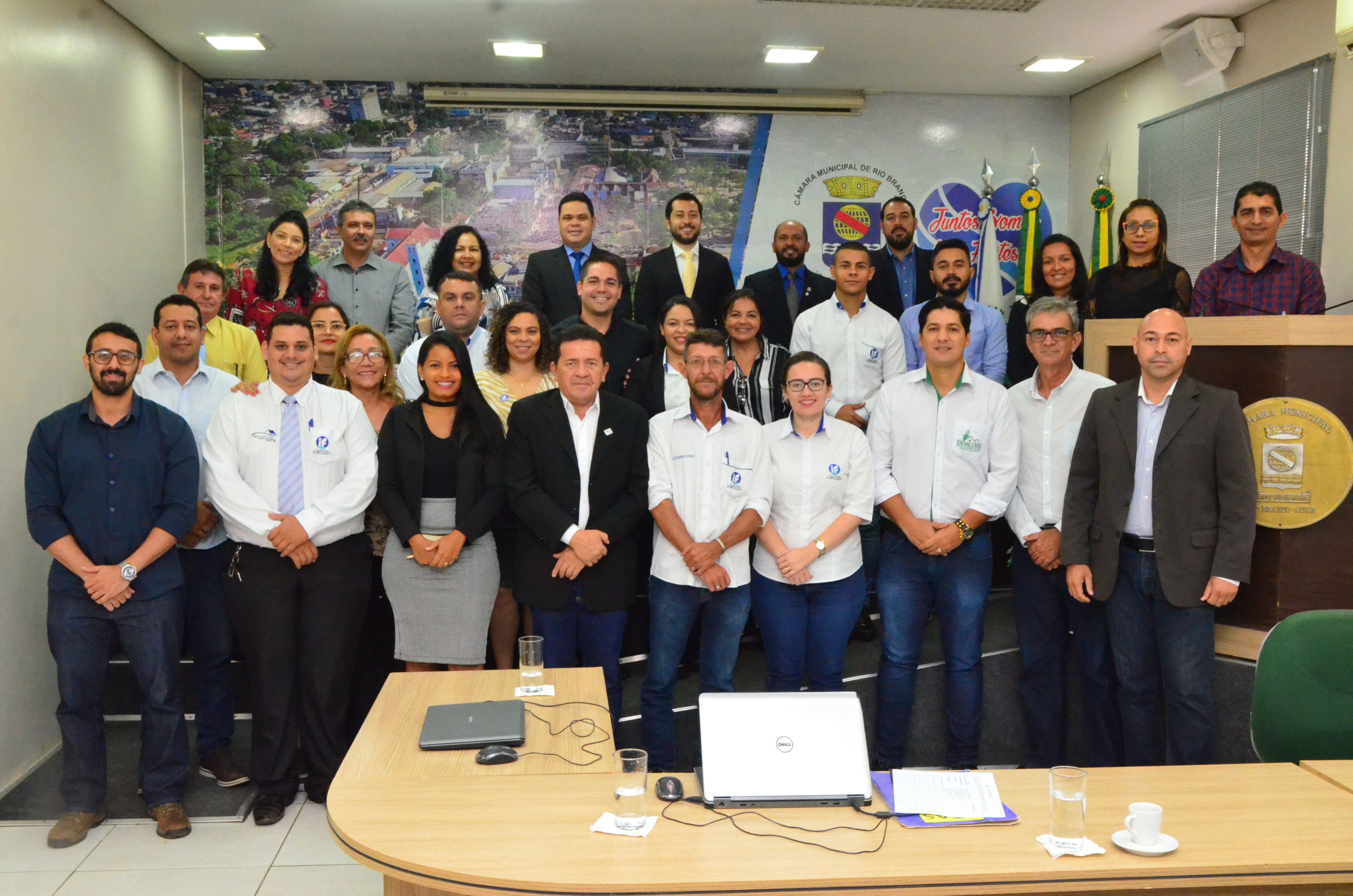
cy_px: 448
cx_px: 676
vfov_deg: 36.7
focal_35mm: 36
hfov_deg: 53.2
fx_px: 1350
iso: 5000
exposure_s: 1/60
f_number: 11
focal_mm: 24
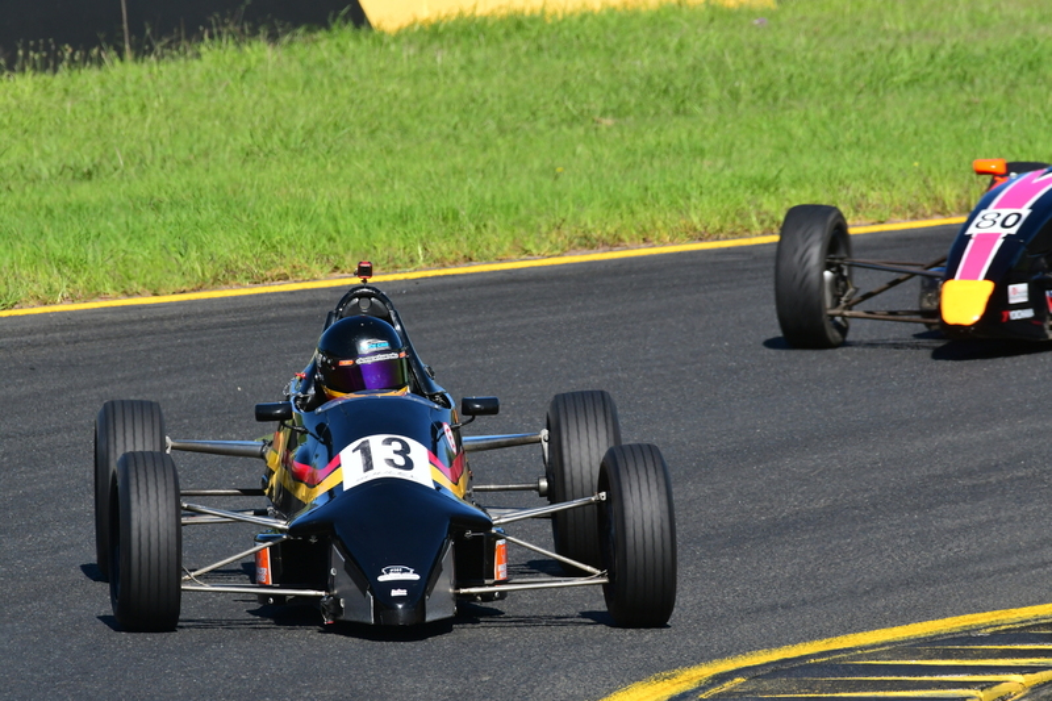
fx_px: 18405
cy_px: 350
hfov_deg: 3.3
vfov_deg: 2.2
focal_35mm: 630
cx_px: 526
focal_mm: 420
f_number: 11
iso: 500
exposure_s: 1/640
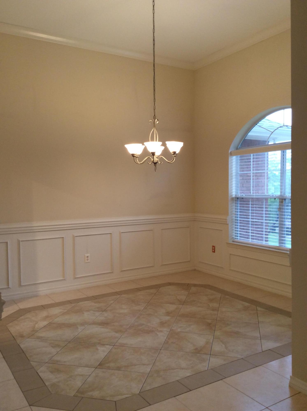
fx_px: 380
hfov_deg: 44.0
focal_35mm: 32
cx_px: 154
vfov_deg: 56.9
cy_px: 206
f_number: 2.4
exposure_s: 1/24
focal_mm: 3.3
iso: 50
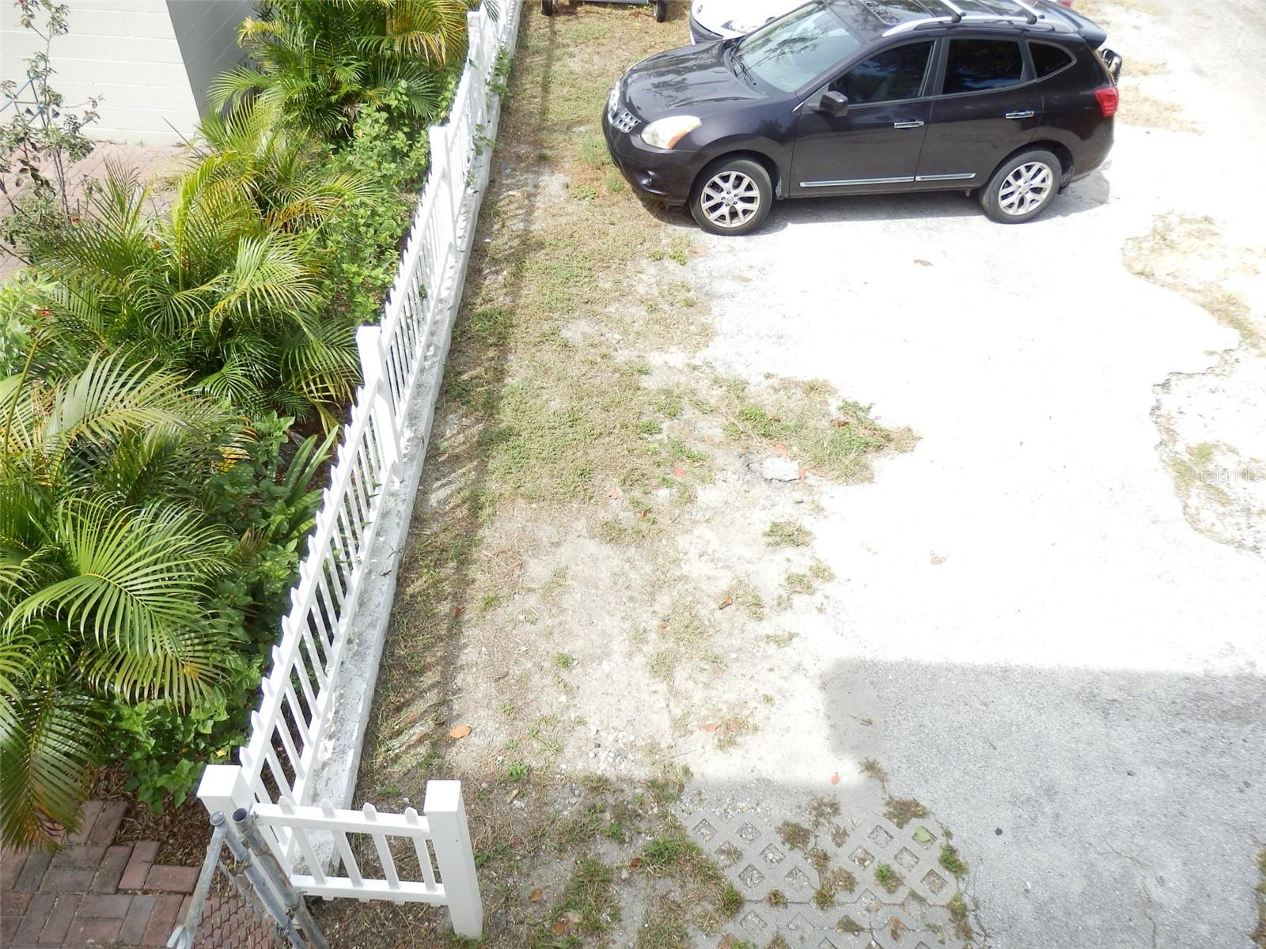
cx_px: 633
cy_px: 474
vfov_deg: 54.9
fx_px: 914
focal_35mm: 25
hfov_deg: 69.4
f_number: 3
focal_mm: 4.5
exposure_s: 1/400
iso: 80
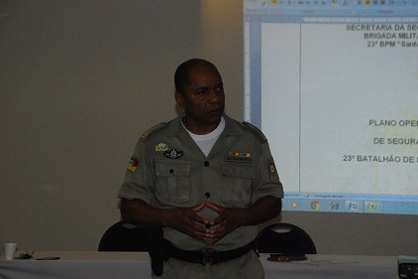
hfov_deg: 16.9
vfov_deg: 11.3
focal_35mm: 121
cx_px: 209
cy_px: 140
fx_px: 1404
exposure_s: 1/60
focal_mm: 80
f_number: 5.6
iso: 1600
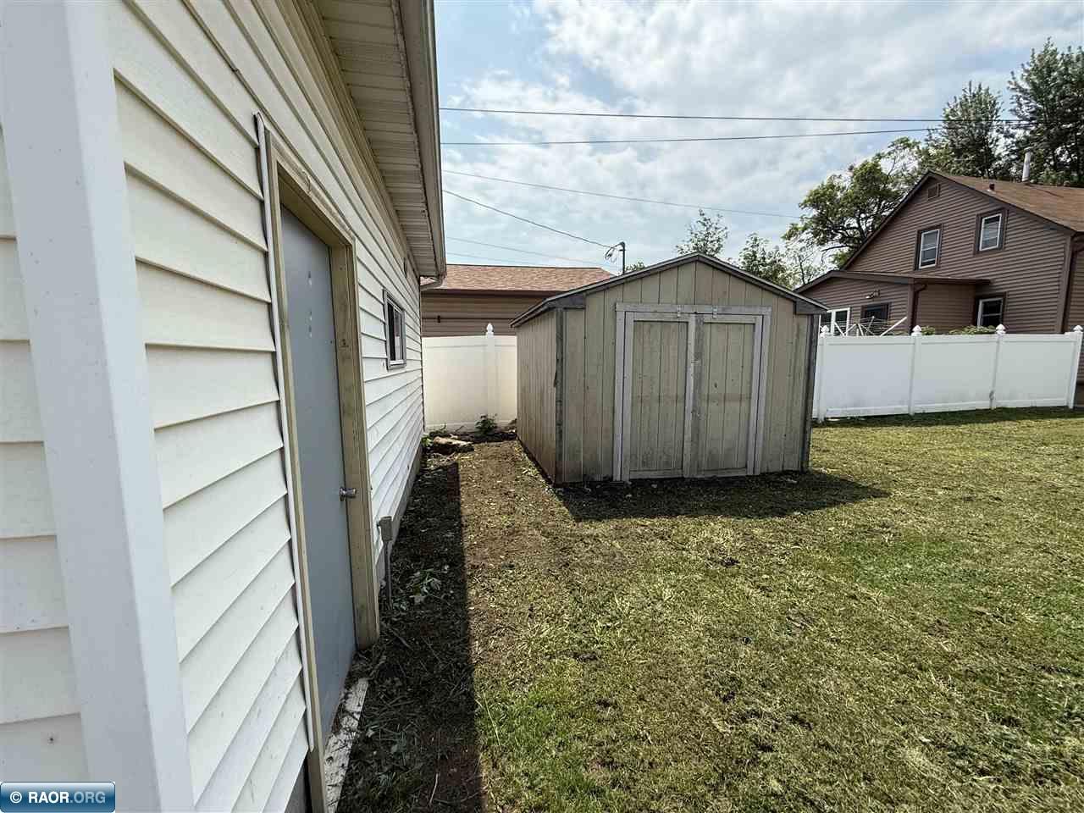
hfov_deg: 102.1
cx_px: 542
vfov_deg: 85.7
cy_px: 406
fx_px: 438
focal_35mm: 14
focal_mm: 2.22
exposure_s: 1/1901
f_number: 2.2
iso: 64
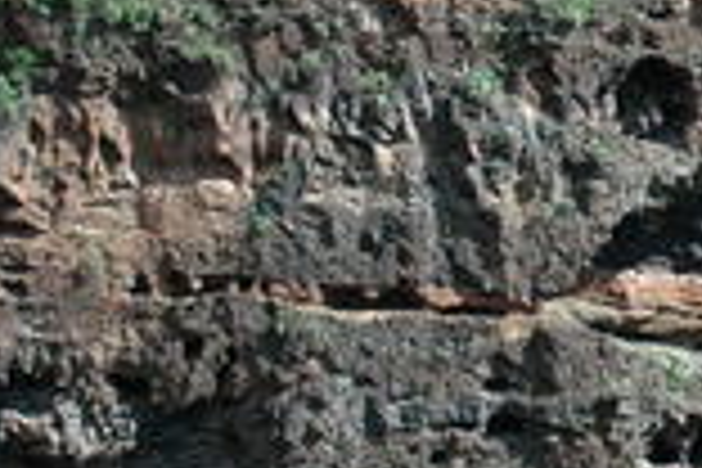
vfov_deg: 8.3
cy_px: 200
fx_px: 3237
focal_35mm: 166
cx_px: 1422
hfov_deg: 11.2
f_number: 8
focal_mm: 24
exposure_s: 1/250
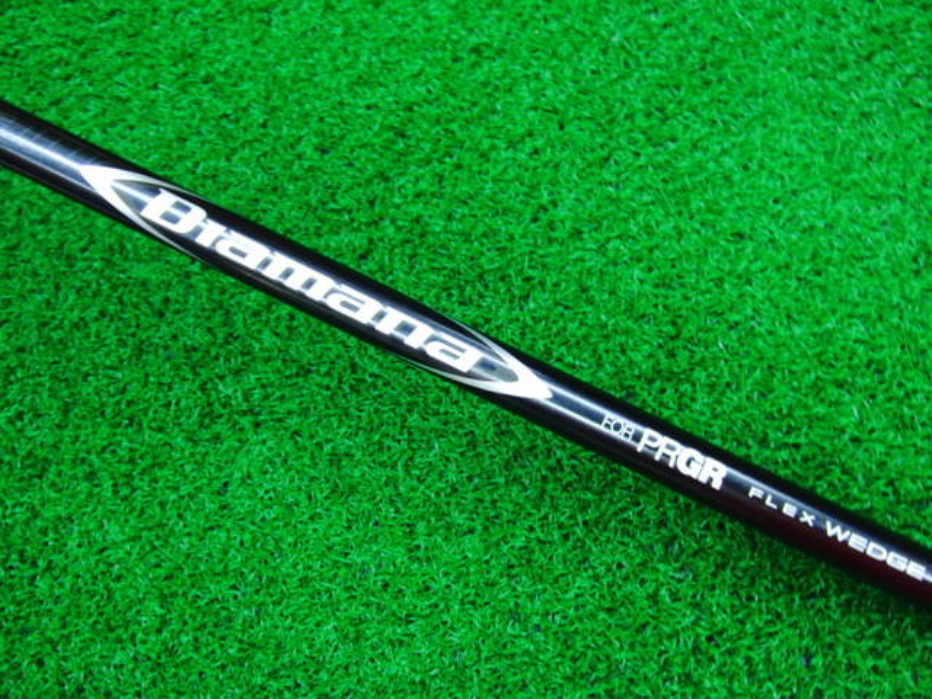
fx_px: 996
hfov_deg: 50.1
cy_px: 350
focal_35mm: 37
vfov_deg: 38.7
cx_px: 466
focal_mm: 6.42
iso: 400
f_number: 3.6
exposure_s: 1/25
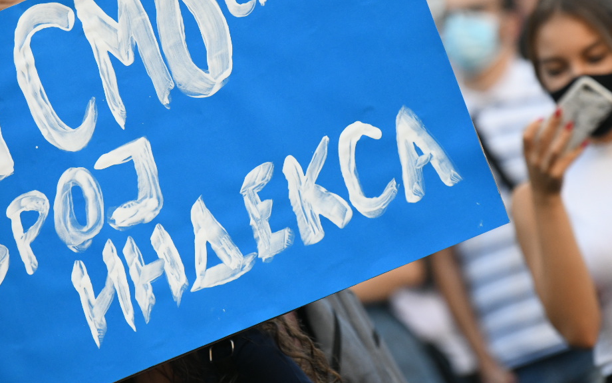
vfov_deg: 3.9
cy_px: 89
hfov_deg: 6.2
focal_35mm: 341
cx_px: 310
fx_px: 5688
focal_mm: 190
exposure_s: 1/2500
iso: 1600
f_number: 3.5
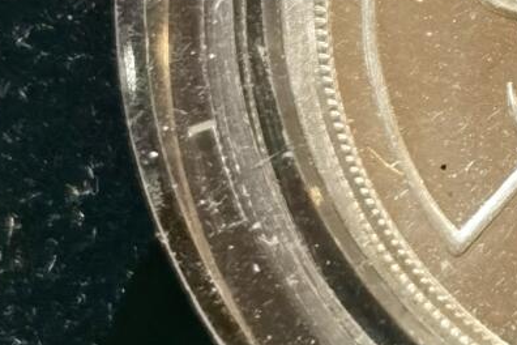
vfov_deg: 5.3
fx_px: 3734
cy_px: 7
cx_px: 674
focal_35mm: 260
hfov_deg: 7.8
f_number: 1.6
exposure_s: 1/105
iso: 50
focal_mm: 5.56
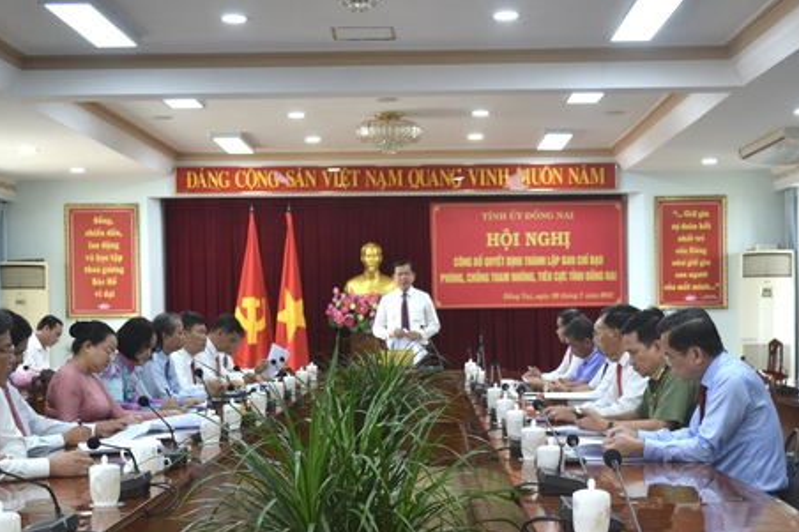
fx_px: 1309
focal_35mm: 59
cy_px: 345
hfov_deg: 33.9
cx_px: 456
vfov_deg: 22.9
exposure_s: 1/60
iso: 400
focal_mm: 26
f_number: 4.2
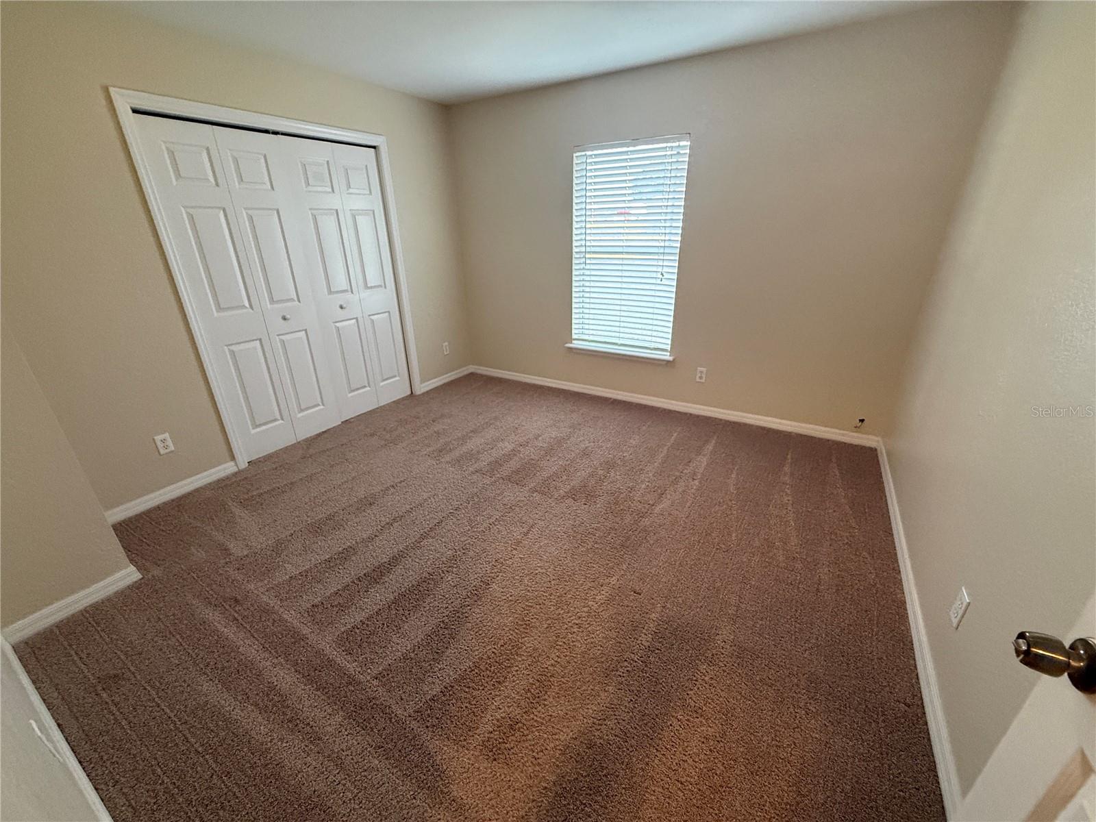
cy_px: 411
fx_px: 443
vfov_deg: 85.7
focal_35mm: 14
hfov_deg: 102.1
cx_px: 548
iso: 400
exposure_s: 1/60
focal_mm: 2.22
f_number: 2.2
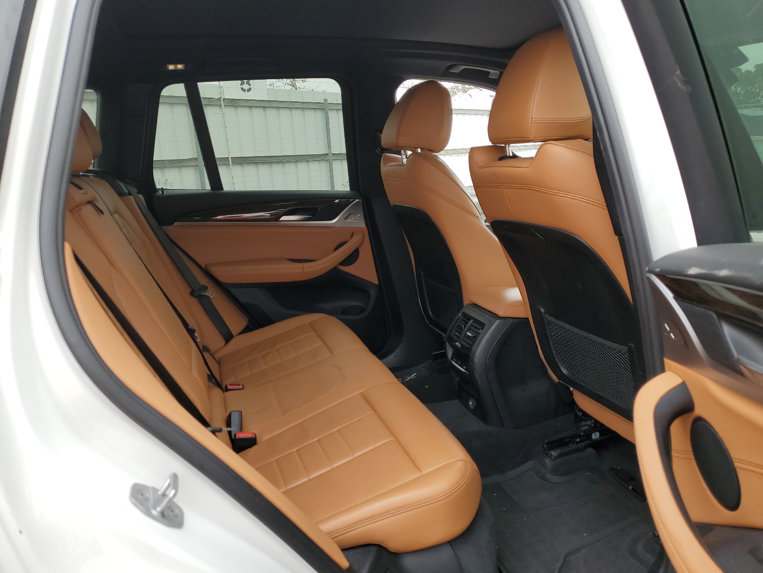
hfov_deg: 67.3
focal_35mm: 26
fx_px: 573
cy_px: 286
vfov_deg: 53.1
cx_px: 382
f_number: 1.5
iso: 50
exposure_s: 1/303
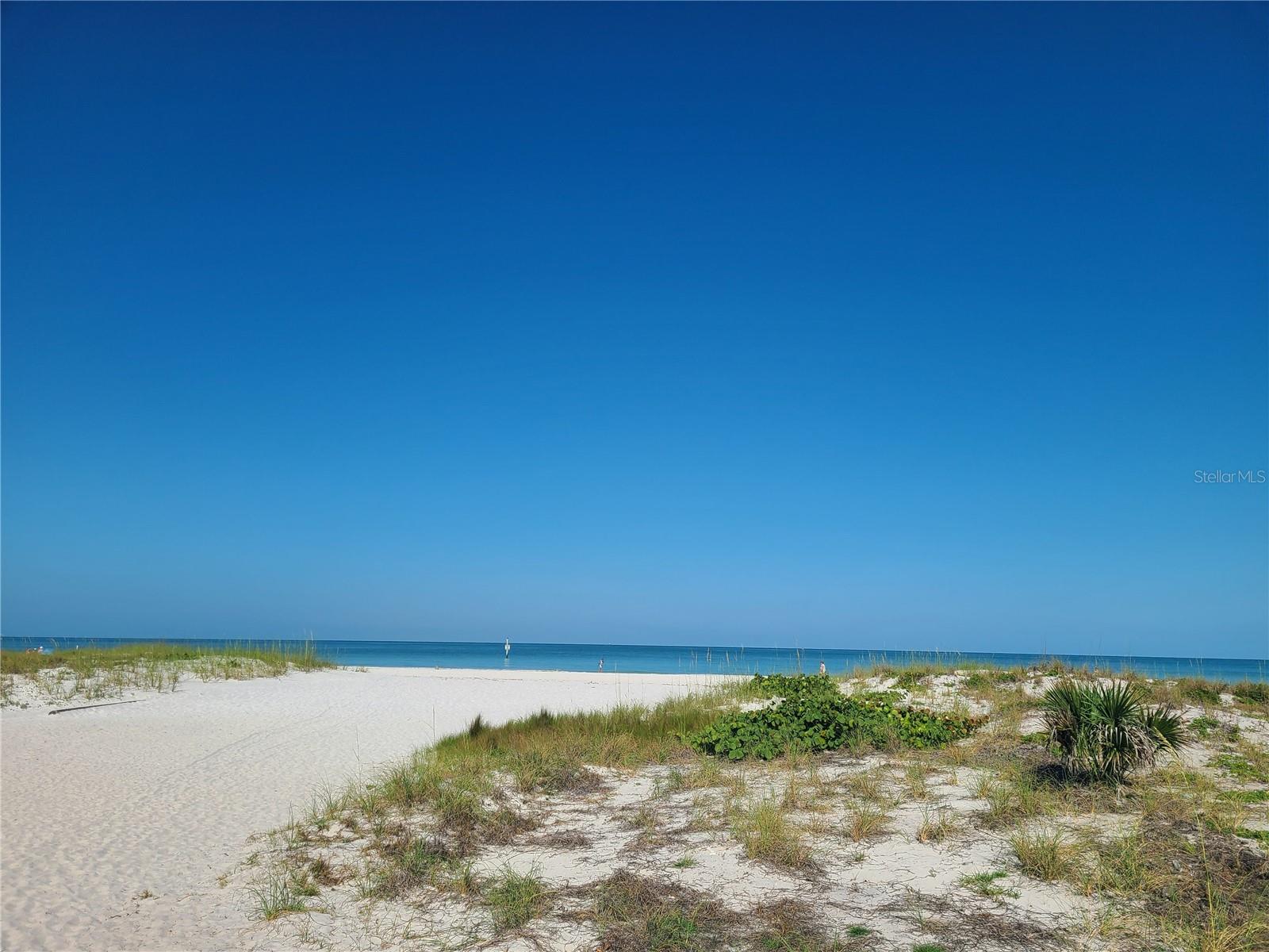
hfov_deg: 67.3
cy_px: 476
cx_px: 634
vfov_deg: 53.1
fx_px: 953
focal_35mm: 26
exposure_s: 1/4054
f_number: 1.8
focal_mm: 5.4
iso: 40
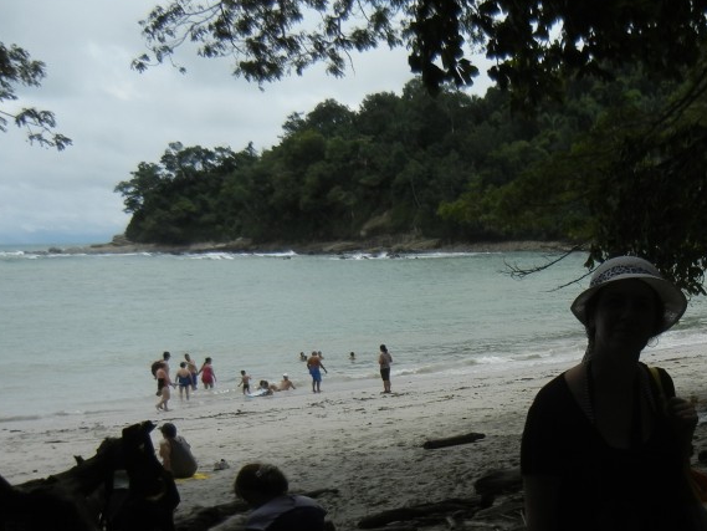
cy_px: 439
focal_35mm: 54
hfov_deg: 34.3
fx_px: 1103
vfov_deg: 26.4
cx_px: 582
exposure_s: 1/763
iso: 160
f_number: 7
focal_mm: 5.4
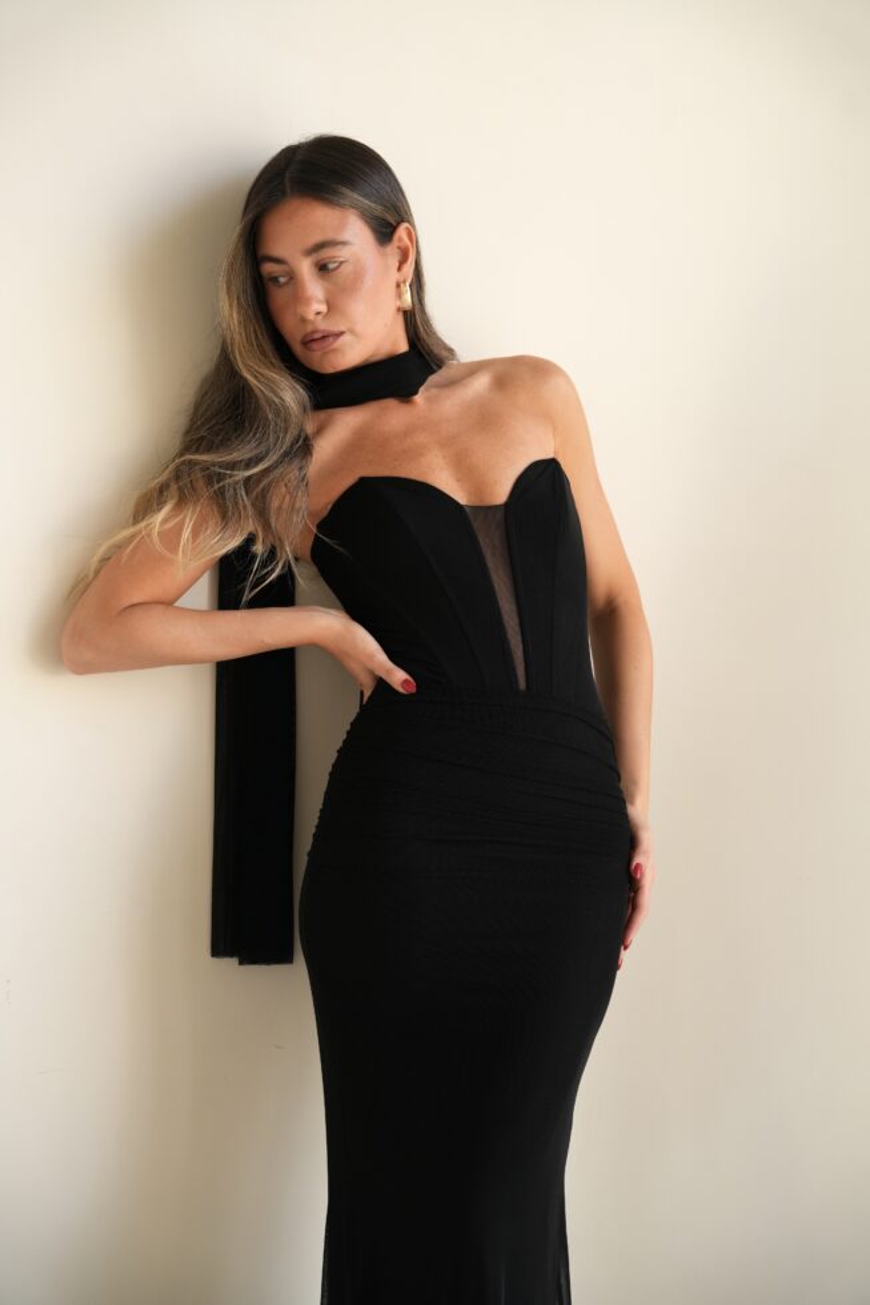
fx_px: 2357
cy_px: 652
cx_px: 435
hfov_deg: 20.9
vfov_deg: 31.0
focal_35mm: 65
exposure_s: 1/125
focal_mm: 65
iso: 640
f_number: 4.5
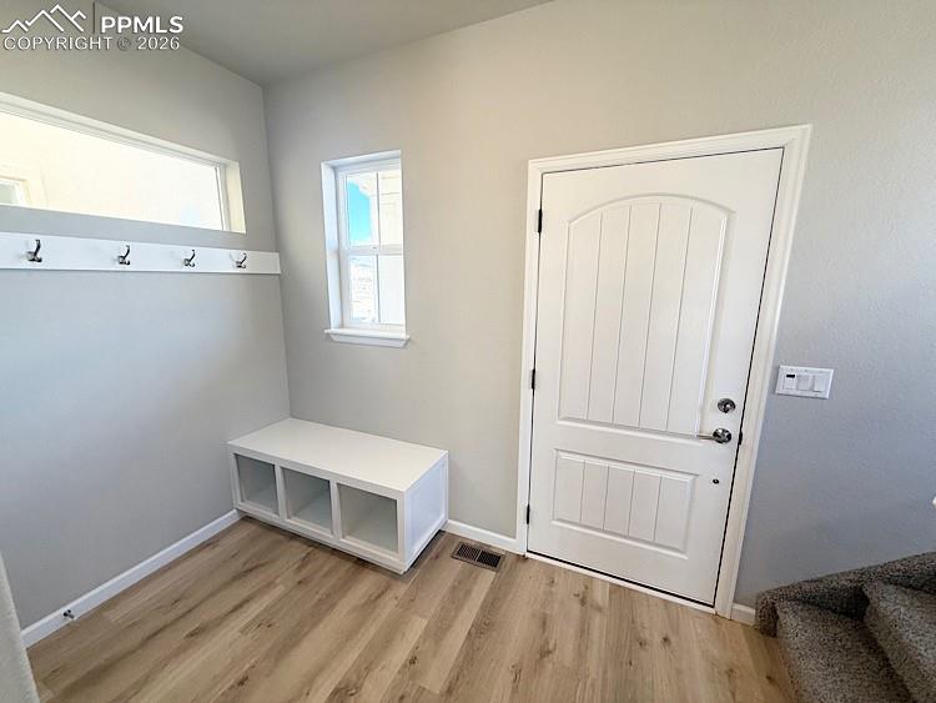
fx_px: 379
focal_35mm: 14
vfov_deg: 85.7
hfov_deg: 102.0
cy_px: 352
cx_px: 468
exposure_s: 1/120
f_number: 2.2
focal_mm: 2.22
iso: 125
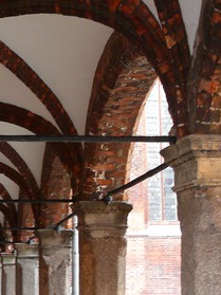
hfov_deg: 13.7
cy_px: 292
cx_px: -50
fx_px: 894
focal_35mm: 105
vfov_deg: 18.3
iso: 200
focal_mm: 8.2
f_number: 2.8
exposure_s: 1/20
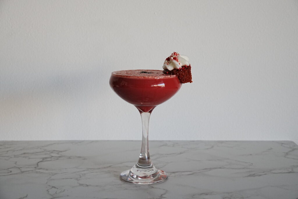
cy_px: 100
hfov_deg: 33.7
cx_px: 149
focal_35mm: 59
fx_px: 492
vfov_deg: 22.9
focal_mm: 39.6
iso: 1000
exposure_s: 1/160
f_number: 7.1
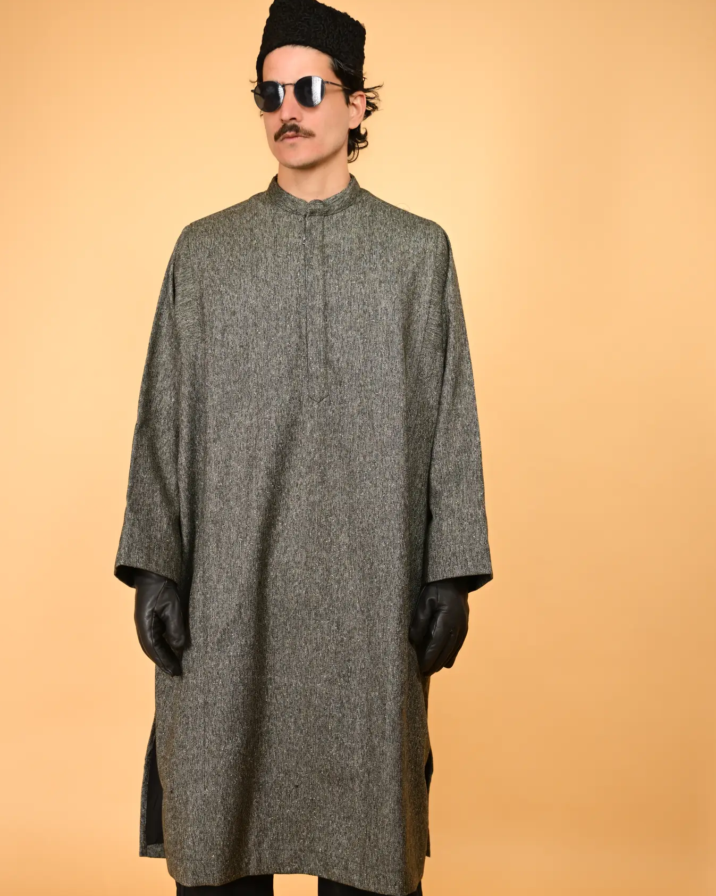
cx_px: 307
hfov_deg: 28.1
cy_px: 536
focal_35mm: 54
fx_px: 1431
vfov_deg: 34.6
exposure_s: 1/320
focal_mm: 38
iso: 320
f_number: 2.8
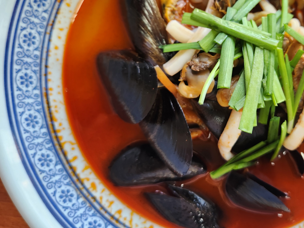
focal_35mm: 38
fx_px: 334
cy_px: 74
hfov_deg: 47.2
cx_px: 226
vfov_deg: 37.3
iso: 100
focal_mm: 5.4
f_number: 1.8
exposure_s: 1/120
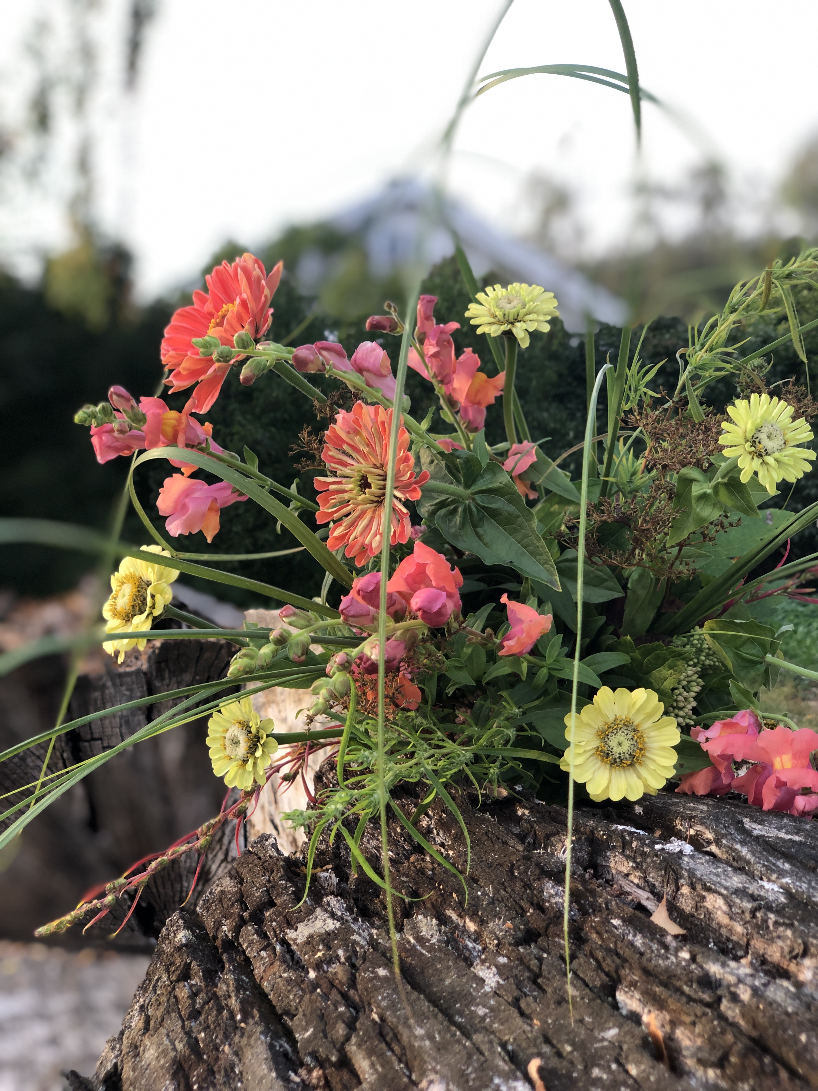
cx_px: 409
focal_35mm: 52
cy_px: 546
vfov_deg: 36.8
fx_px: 1638
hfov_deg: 28.0
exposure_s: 1/60
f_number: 2.4
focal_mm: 6
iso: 20
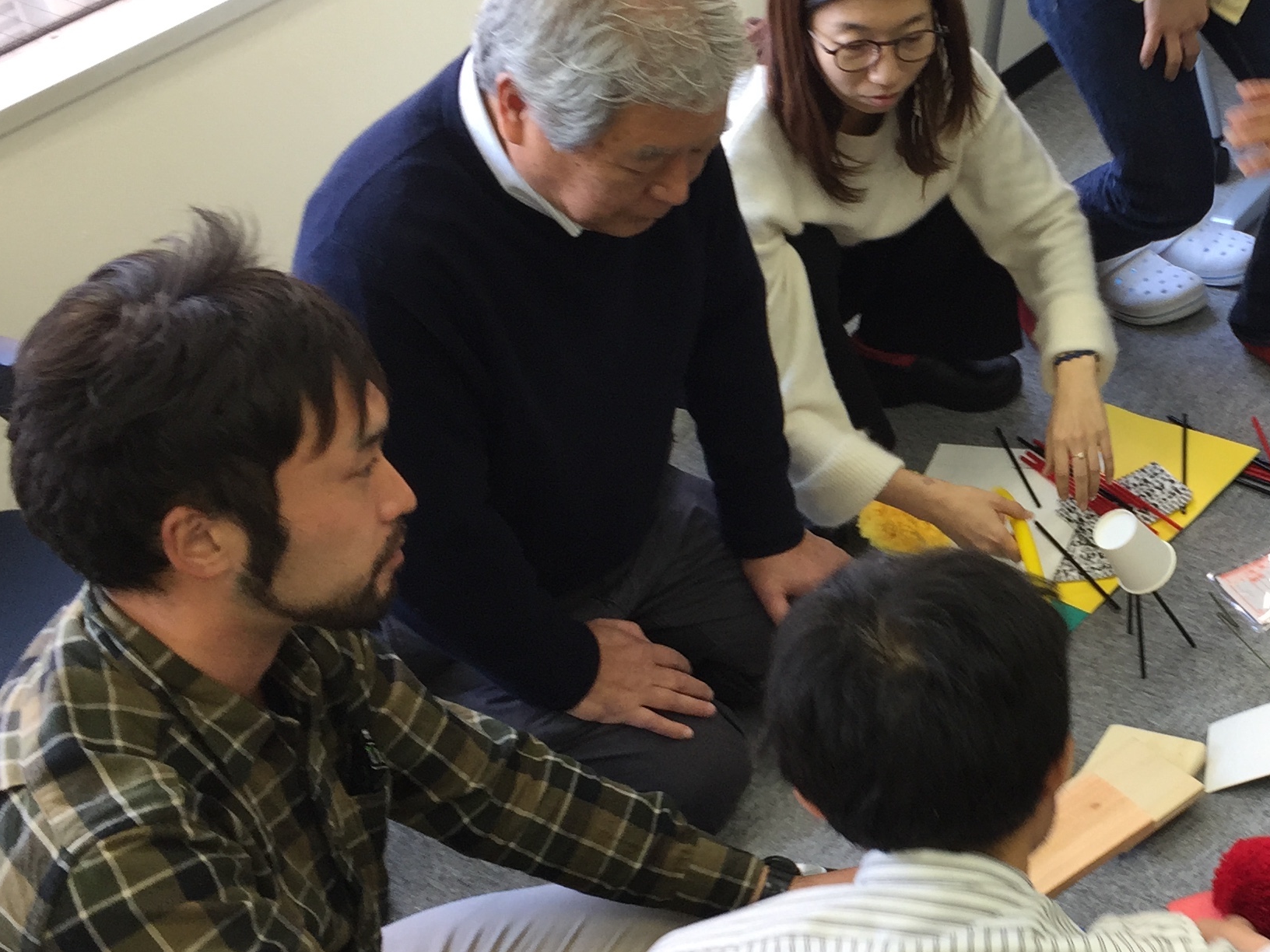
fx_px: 2128
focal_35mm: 58
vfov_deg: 25.2
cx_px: 1128
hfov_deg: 31.7
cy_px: 541
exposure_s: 1/50
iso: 40
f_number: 2.2
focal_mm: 4.15
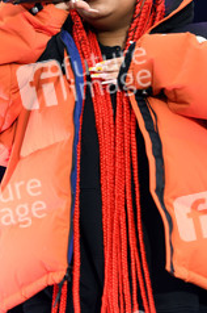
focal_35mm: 235
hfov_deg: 5.8
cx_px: 122
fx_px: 2033
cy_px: 145
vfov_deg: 8.8
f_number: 3.2
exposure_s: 1/1000
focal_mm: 140
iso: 500
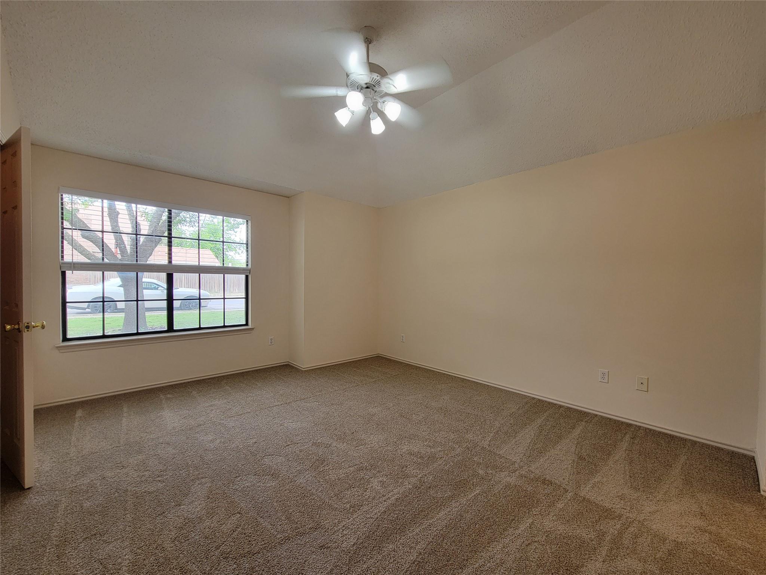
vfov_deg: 89.9
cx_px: 383
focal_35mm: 13
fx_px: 288
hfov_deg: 106.2
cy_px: 288
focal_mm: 2.2
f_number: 2.2
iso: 100
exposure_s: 1/60
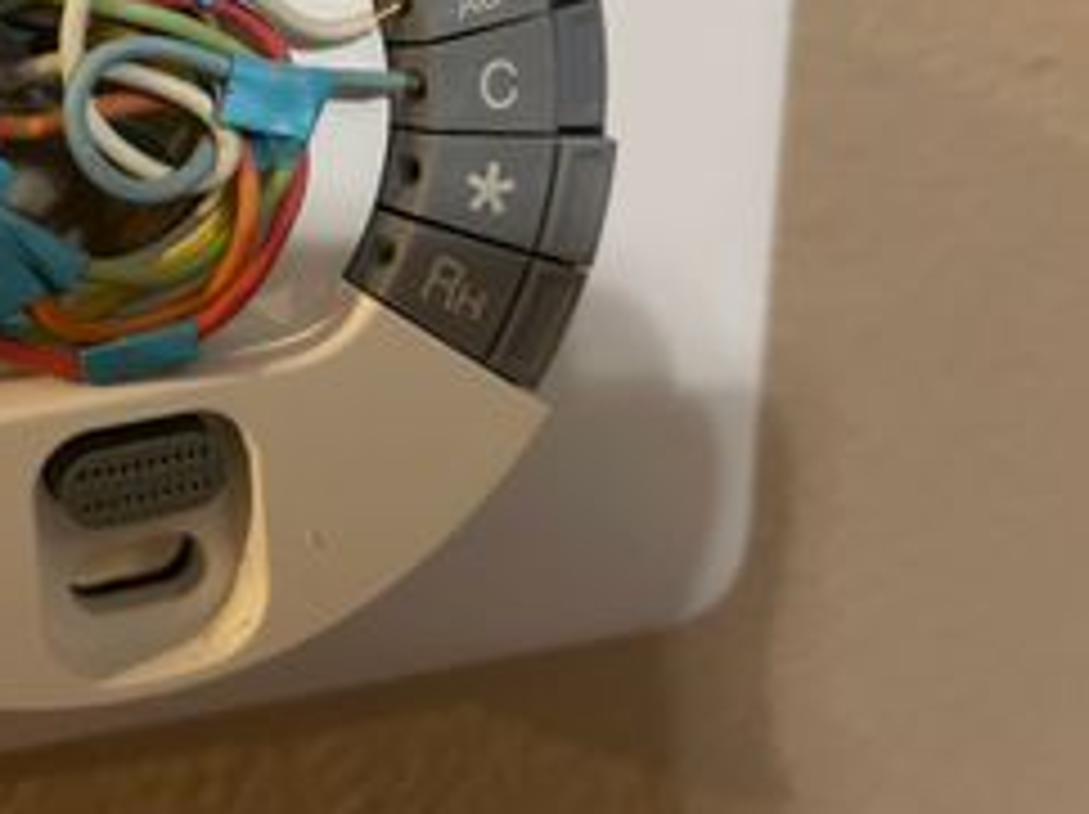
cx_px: 234
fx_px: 1351
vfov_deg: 32.9
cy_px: 198
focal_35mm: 43
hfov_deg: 42.1
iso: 500
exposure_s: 1/40
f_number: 1.6
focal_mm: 4.2
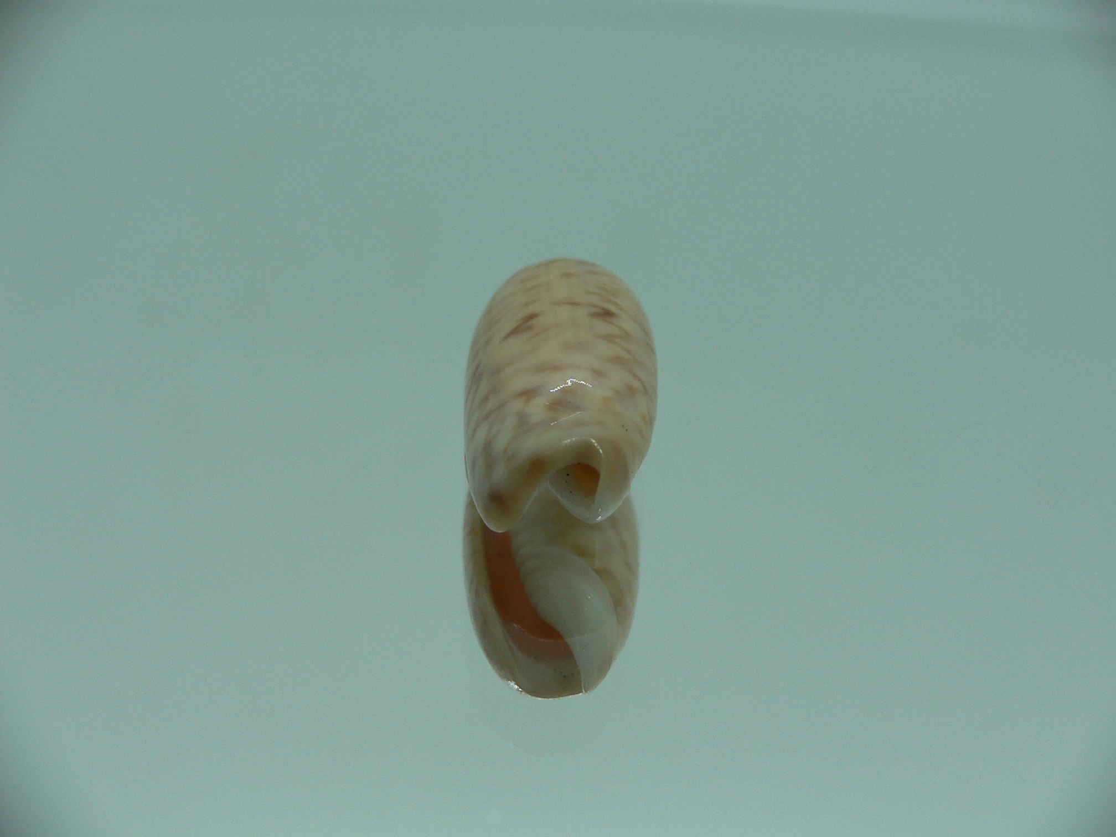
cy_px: 418
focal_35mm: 35
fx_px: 1128
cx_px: 558
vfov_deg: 40.7
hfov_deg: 52.6
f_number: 2.8
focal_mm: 4.6
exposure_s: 1/80
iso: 80
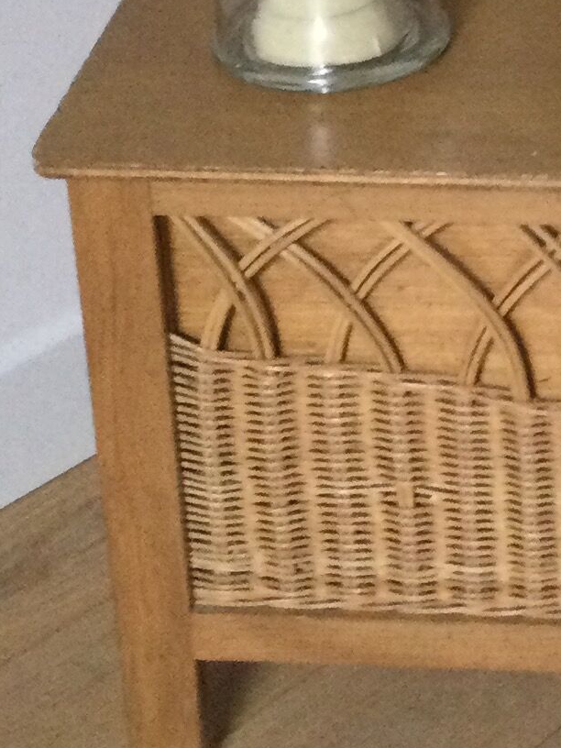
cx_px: 724
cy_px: 62
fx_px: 2679
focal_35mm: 124
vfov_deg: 15.7
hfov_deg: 11.6
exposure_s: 1/33
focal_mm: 3.3
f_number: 2.4
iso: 200
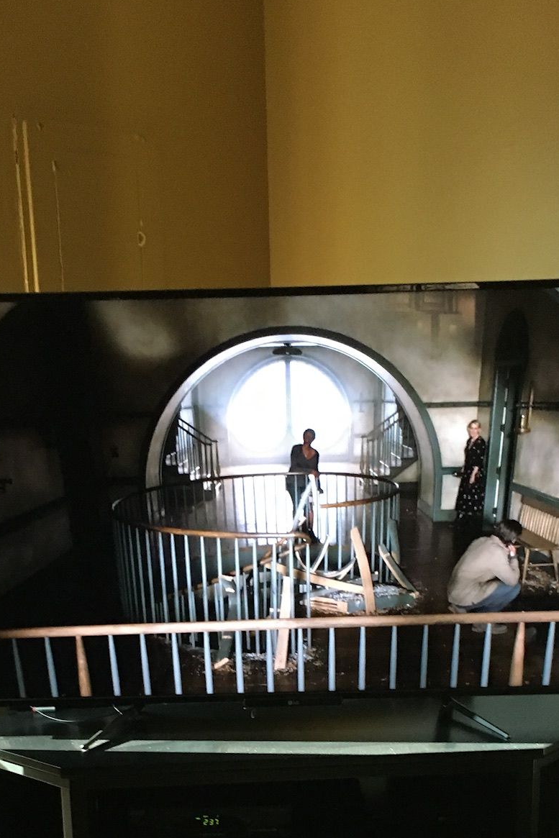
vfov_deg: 35.6
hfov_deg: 25.5
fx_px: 1234
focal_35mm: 53
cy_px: 728
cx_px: 257
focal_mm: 4.15
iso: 200
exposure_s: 1/30
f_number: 2.2
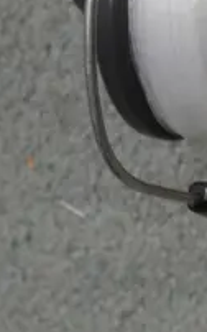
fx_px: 1754
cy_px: 42
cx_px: 706
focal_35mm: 194
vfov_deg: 10.8
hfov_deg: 6.0
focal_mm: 18
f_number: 4
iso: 400
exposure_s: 1/60
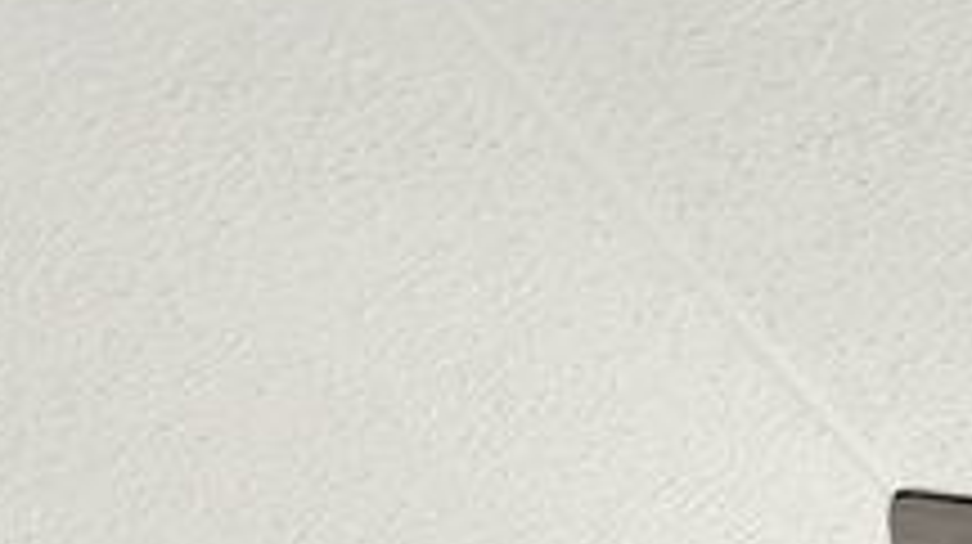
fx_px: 2832
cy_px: 2216
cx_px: 2894
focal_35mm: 110
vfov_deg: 7.5
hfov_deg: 11.5
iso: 200
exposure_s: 1/60
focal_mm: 14
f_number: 2.8
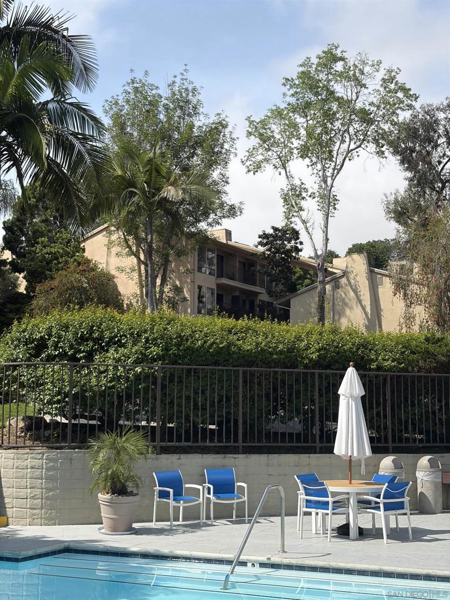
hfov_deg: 28.0
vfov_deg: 36.8
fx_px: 901
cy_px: 300
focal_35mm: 52
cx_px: 225
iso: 32
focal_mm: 5.96
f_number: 1.6
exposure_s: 1/3831
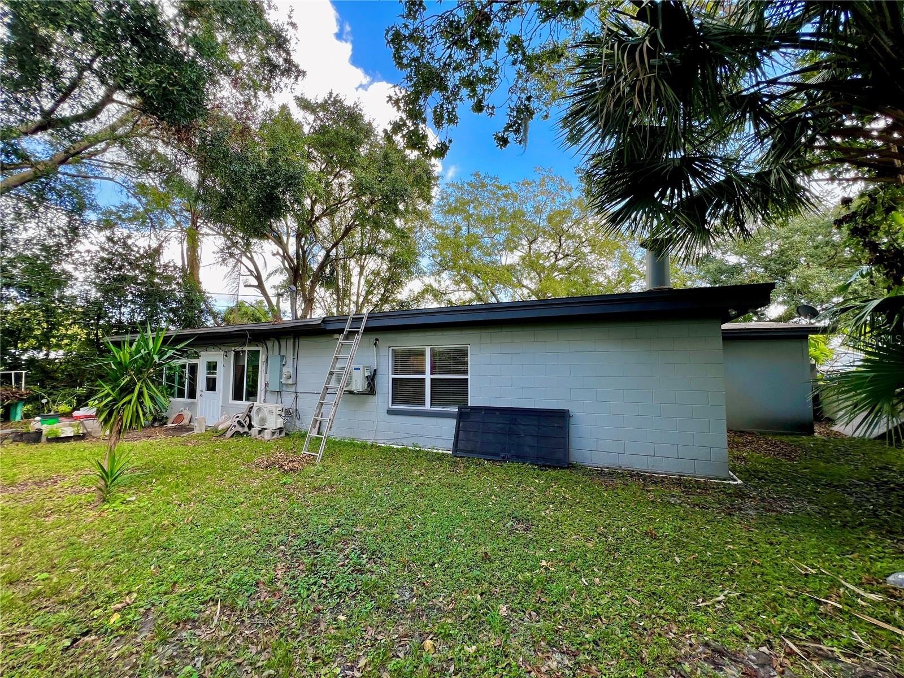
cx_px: 452
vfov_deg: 89.9
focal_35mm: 13
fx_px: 339
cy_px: 339
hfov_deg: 106.2
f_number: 1.8
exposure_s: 1/147
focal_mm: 1.57
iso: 32
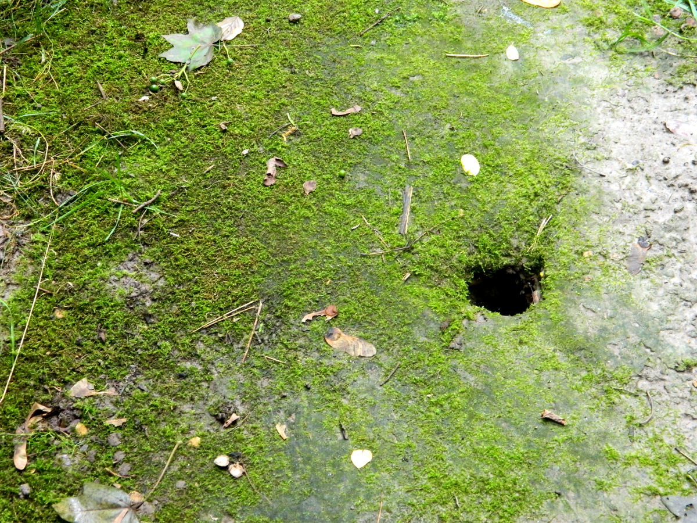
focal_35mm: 70
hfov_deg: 27.8
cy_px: 262
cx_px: 348
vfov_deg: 21.0
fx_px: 1409
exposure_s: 1/50
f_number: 4
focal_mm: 12.6
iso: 400
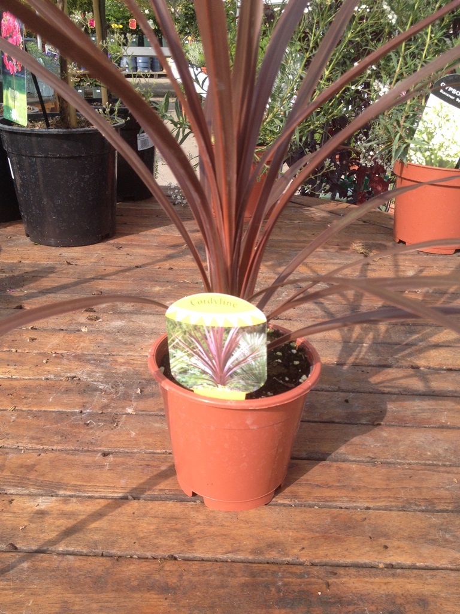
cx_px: 230
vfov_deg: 52.6
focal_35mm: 35
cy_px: 307
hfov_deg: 40.7
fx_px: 620
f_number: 2.4
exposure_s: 1/708
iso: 50
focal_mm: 4.28
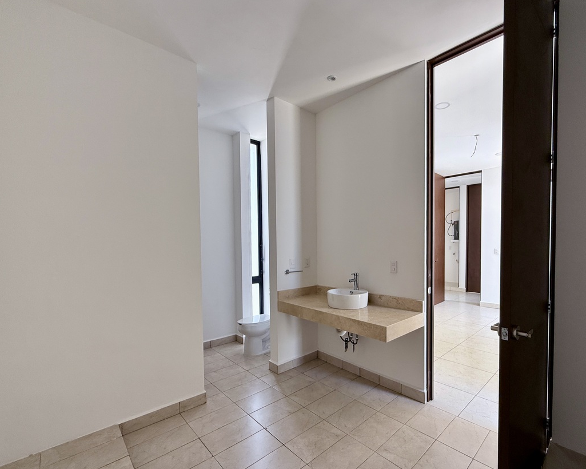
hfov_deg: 92.7
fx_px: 277
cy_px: 252
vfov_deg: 80.2
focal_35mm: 16
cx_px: 328
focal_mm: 2.22
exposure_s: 1/99
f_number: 2.2
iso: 64
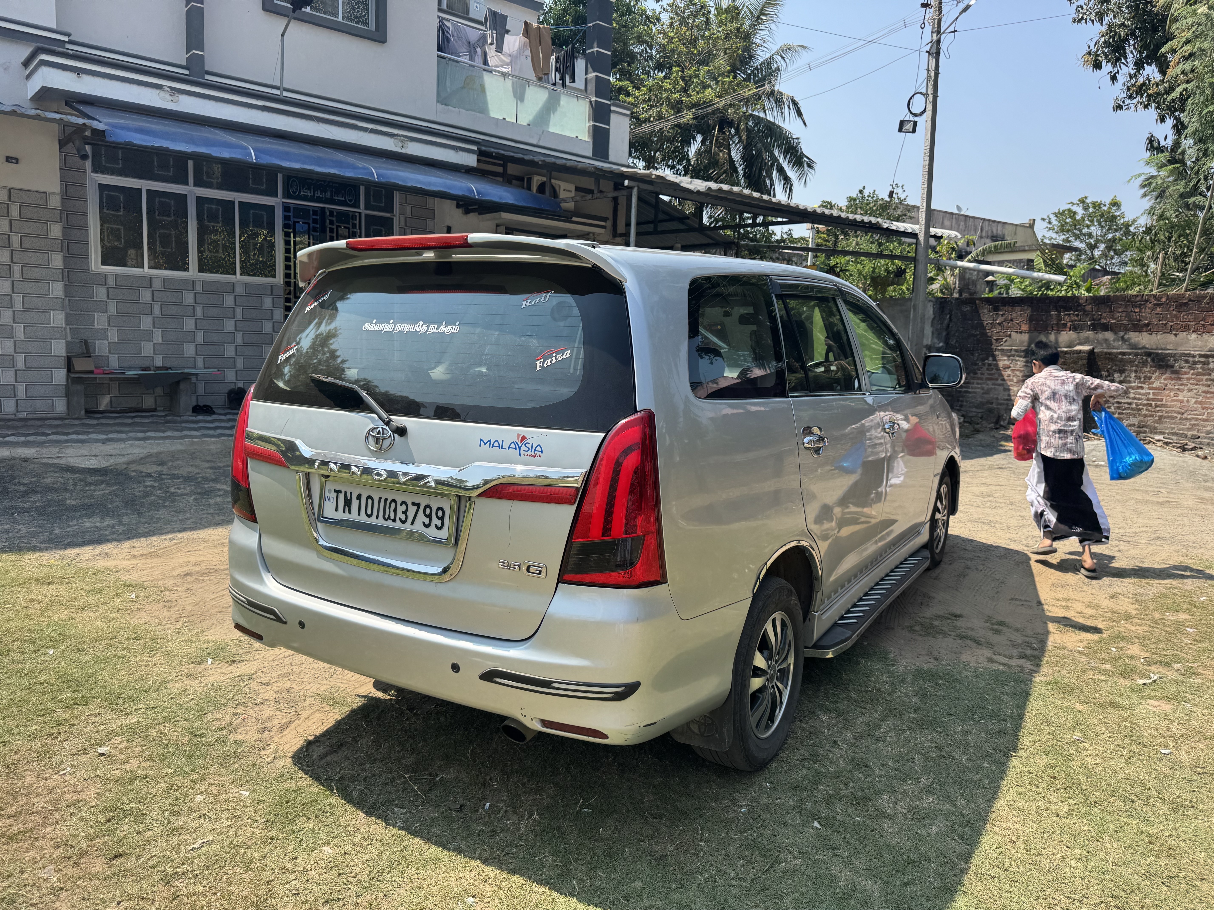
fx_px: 842
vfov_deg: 56.8
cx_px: 607
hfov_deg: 71.6
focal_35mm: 24
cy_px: 455
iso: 80
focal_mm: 6.76
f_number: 1.78
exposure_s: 1/2415
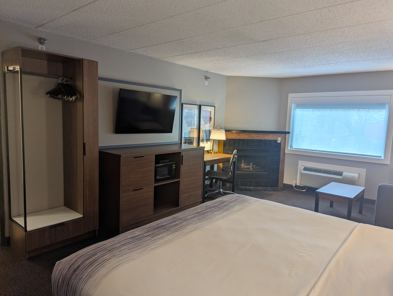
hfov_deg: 71.5
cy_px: 148
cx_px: 196
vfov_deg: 56.9
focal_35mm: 24
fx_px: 273
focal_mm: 6.81
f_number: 1.85
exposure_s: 1/40
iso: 39
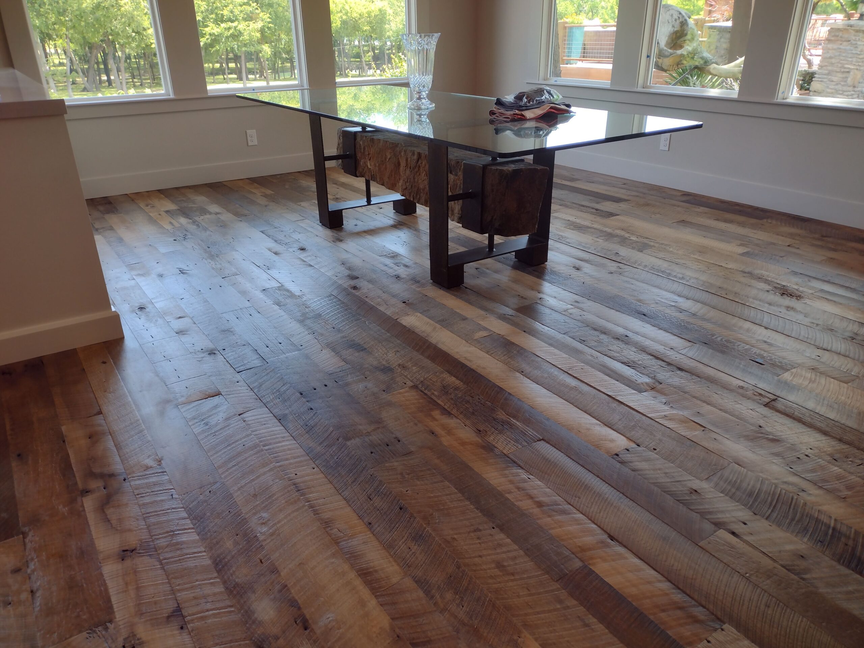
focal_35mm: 27
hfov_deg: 65.3
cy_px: 324
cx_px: 432
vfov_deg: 51.4
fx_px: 674
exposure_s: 1/134
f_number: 1.7
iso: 100
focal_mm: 4.71
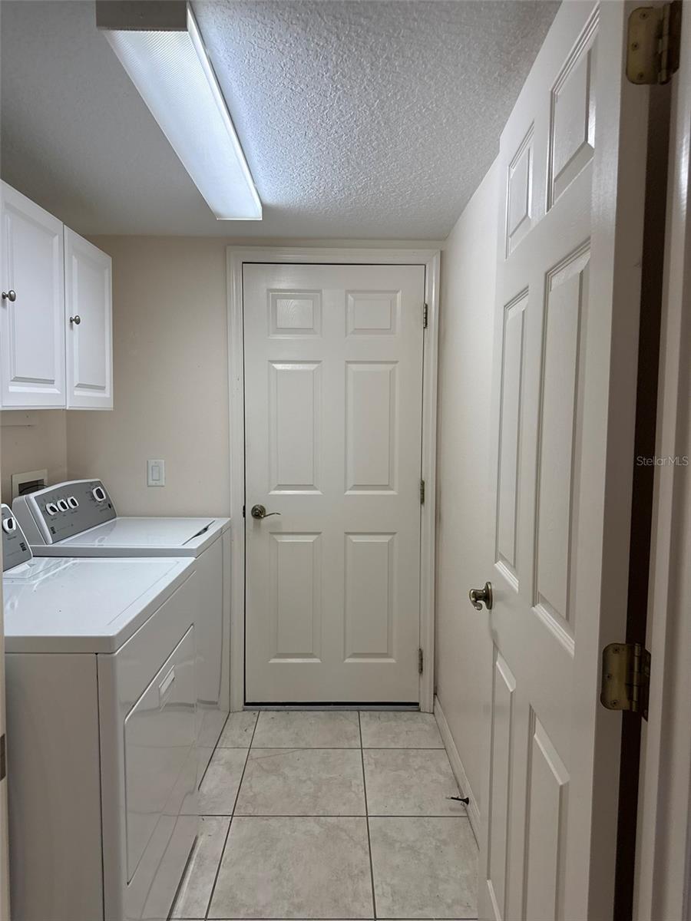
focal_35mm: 24
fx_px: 639
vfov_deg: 71.6
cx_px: 346
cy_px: 460
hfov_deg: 56.8
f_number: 1.78
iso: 125
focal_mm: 6.76
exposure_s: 1/155
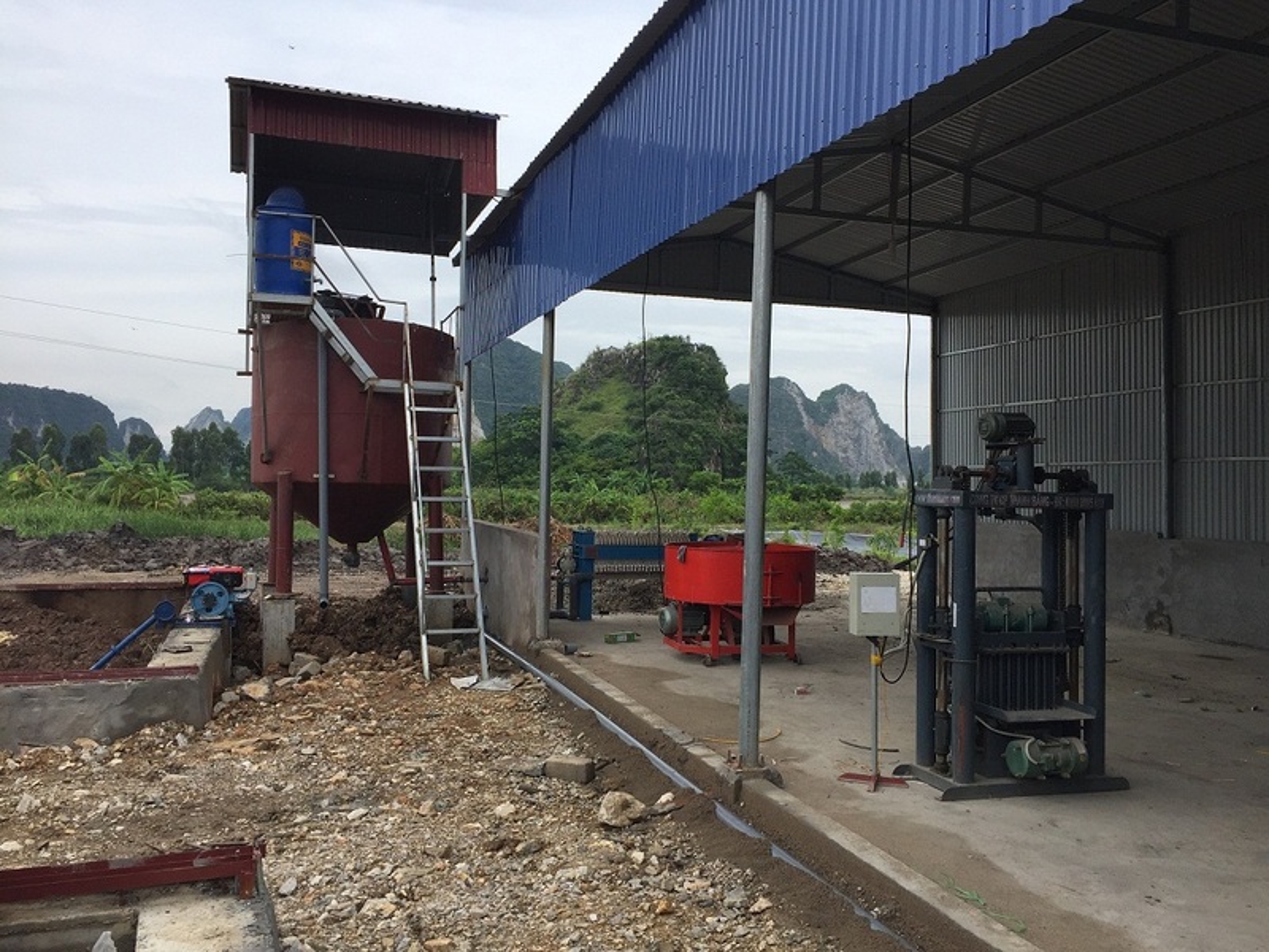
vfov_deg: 48.2
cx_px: 634
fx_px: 1063
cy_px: 476
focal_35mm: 29
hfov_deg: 61.7
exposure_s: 1/1412
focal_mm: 4.15
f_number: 2.2
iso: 32
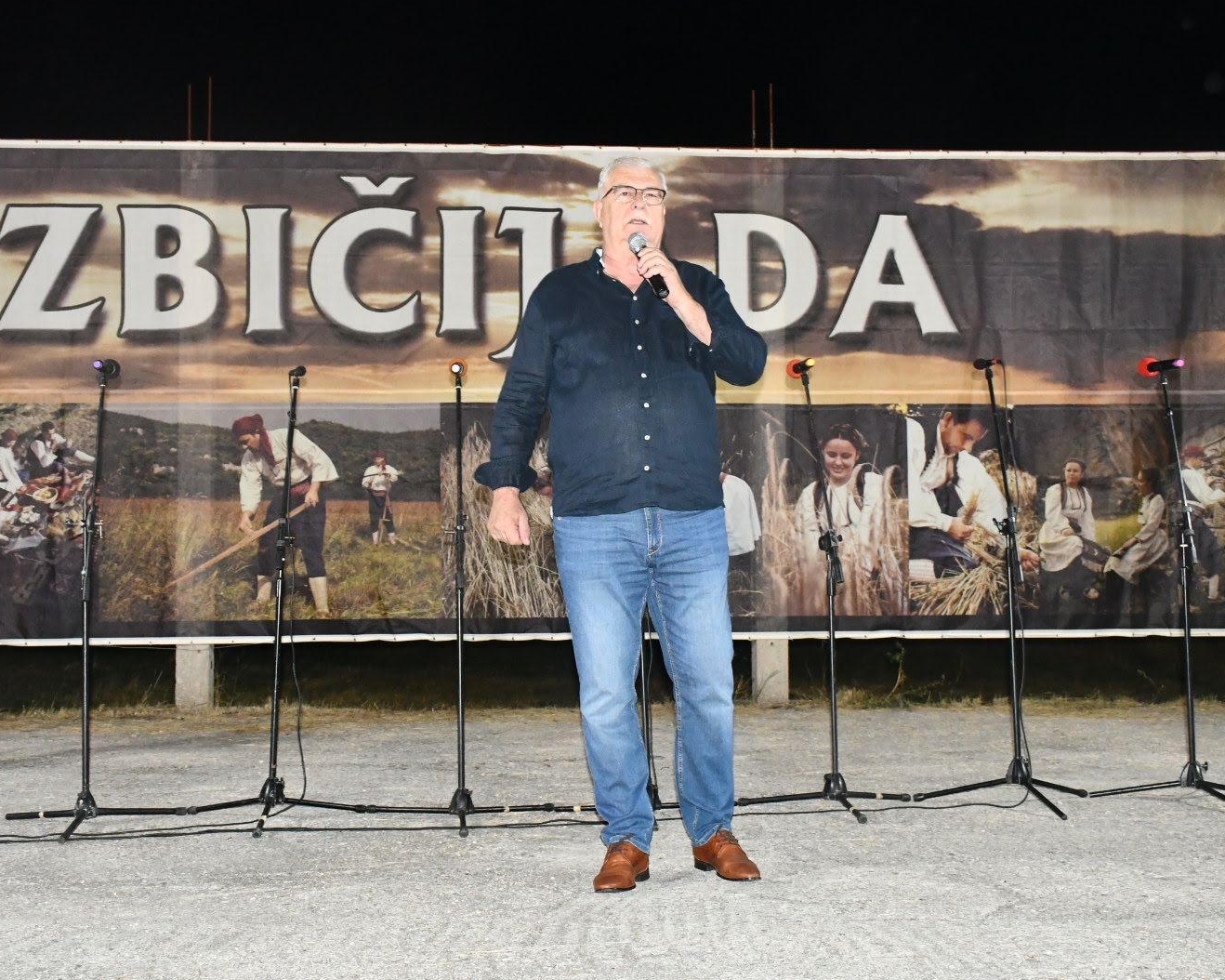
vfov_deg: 33.4
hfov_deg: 41.1
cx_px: 565
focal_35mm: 45
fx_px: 1631
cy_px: 481
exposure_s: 1/60
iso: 4500
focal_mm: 26
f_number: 6.3
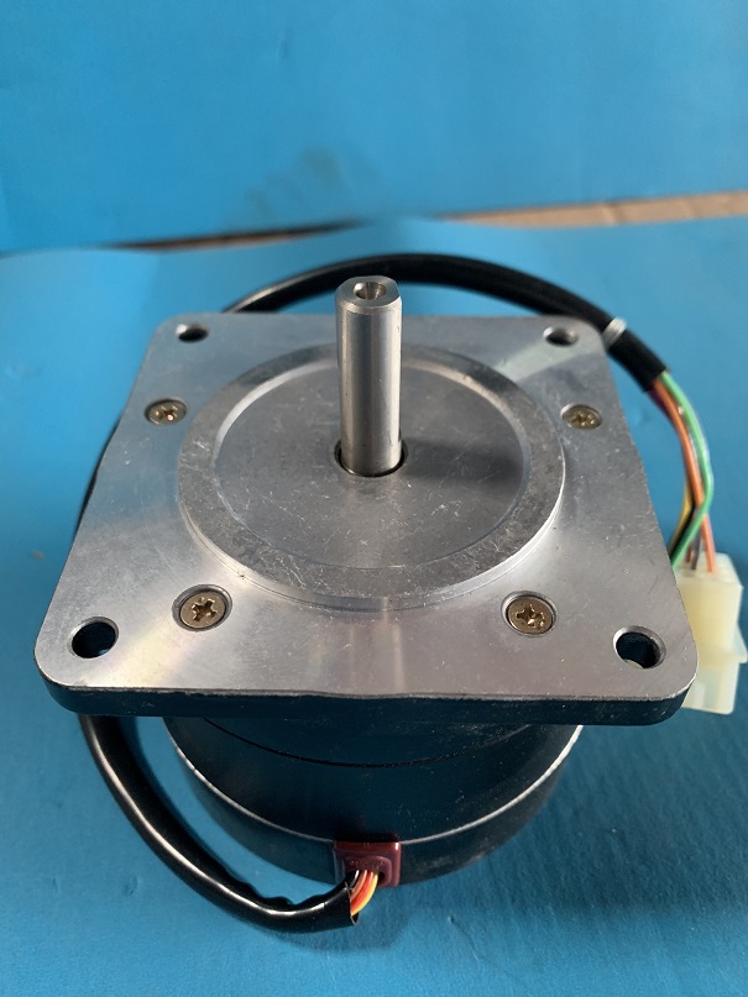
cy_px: 498
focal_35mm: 26
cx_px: 374
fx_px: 749
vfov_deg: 67.3
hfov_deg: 53.1
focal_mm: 4.25
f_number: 1.8
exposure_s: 1/50
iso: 400
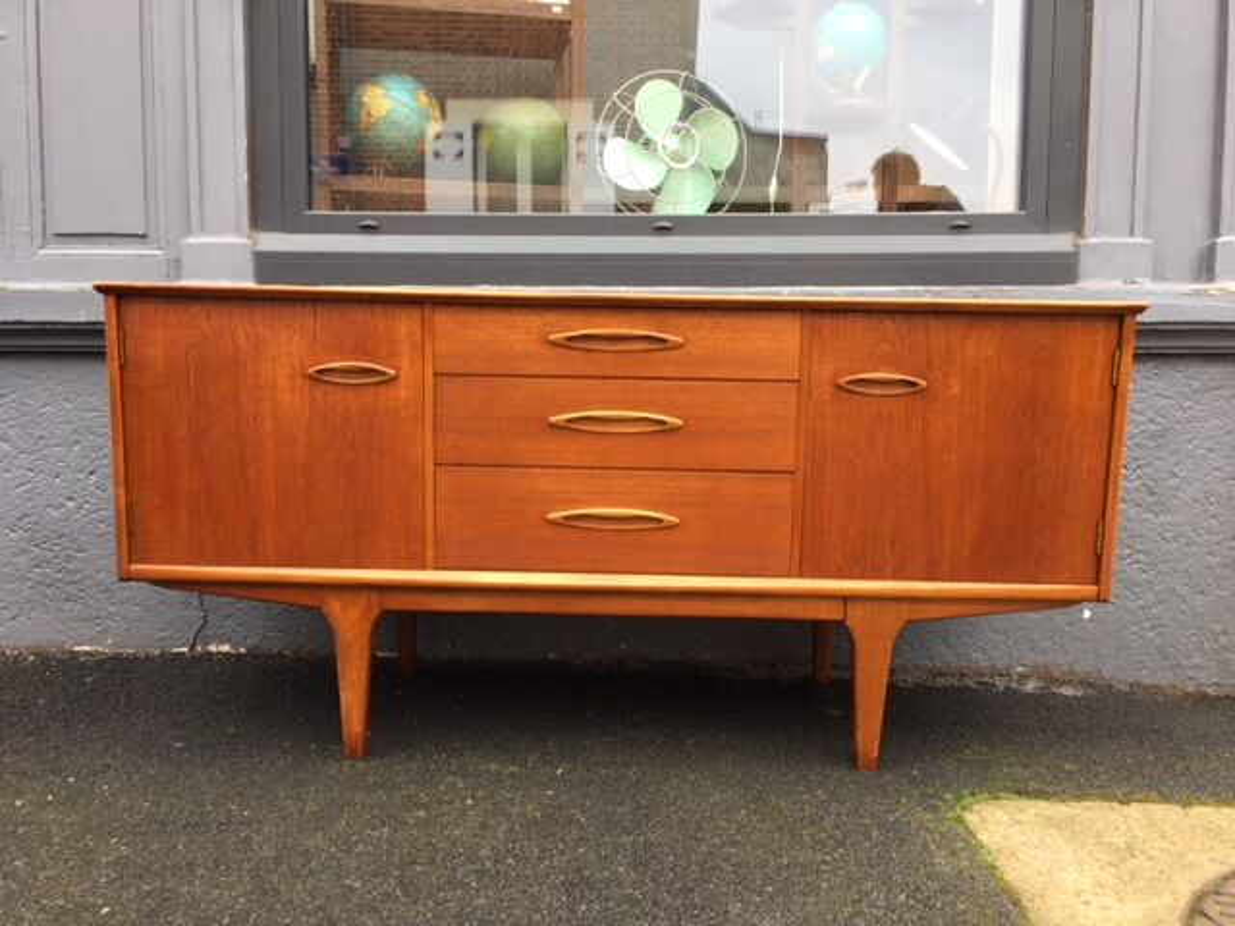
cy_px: 463
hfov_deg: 61.7
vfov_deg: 48.2
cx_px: 618
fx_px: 1035
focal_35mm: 29
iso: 40
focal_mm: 4.15
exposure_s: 1/100
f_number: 2.2
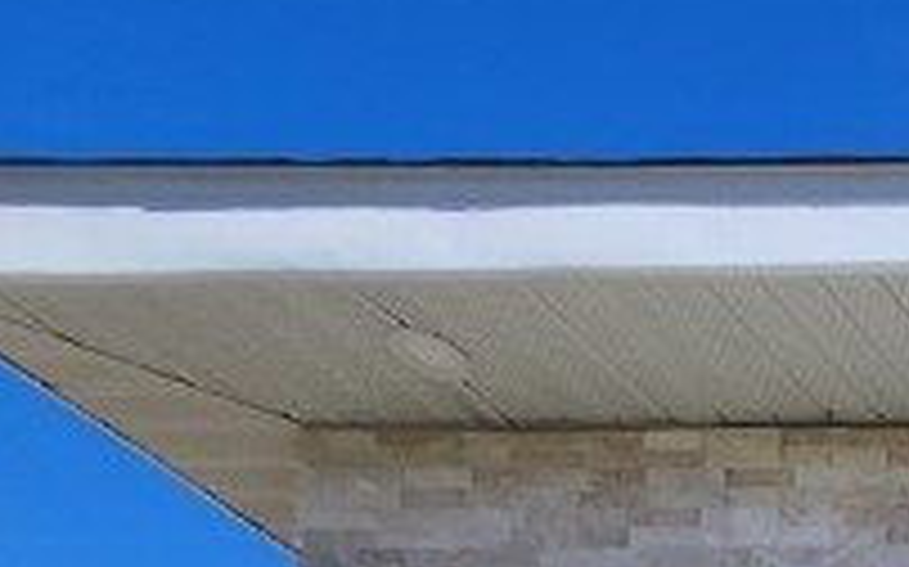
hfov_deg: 16.8
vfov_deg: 11.8
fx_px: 1733
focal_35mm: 70
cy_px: 1624
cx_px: 2007
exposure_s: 1/1126
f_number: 2.2
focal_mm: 1.7
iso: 32
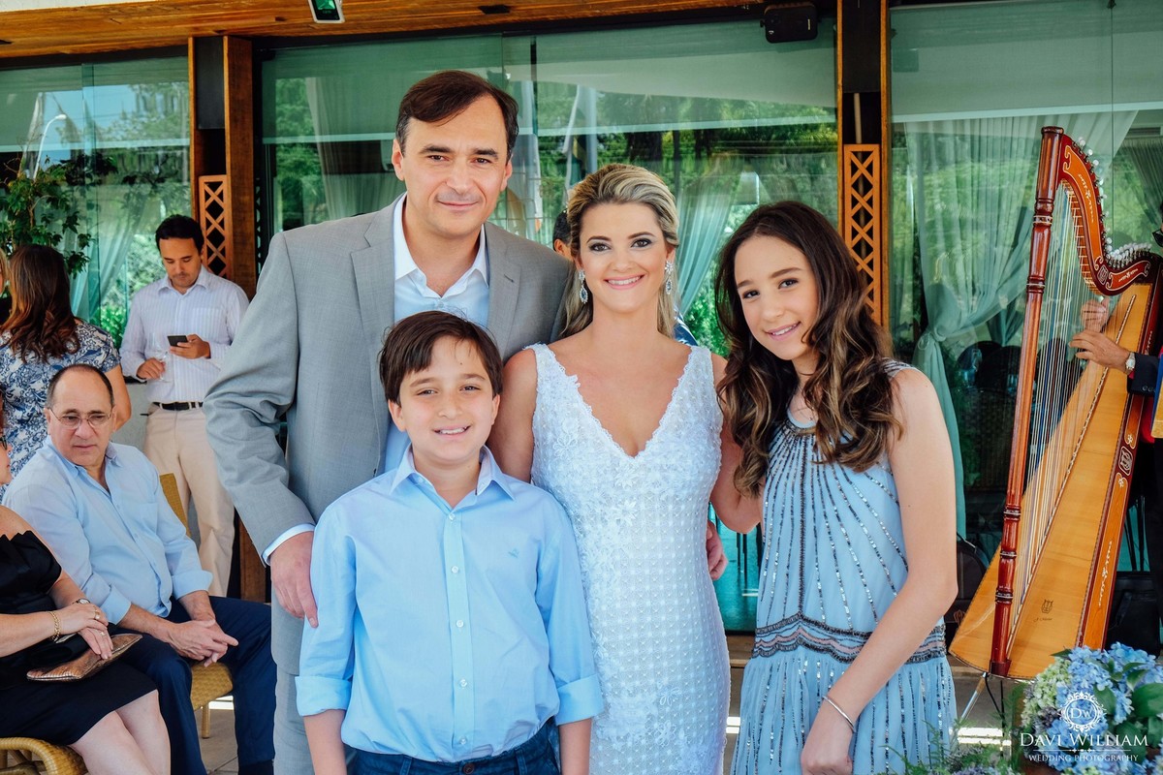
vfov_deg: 28.6
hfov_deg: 41.9
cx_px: 582
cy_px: 388
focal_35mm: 47
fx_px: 1518
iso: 500
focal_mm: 31.5
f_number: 5
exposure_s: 1/160
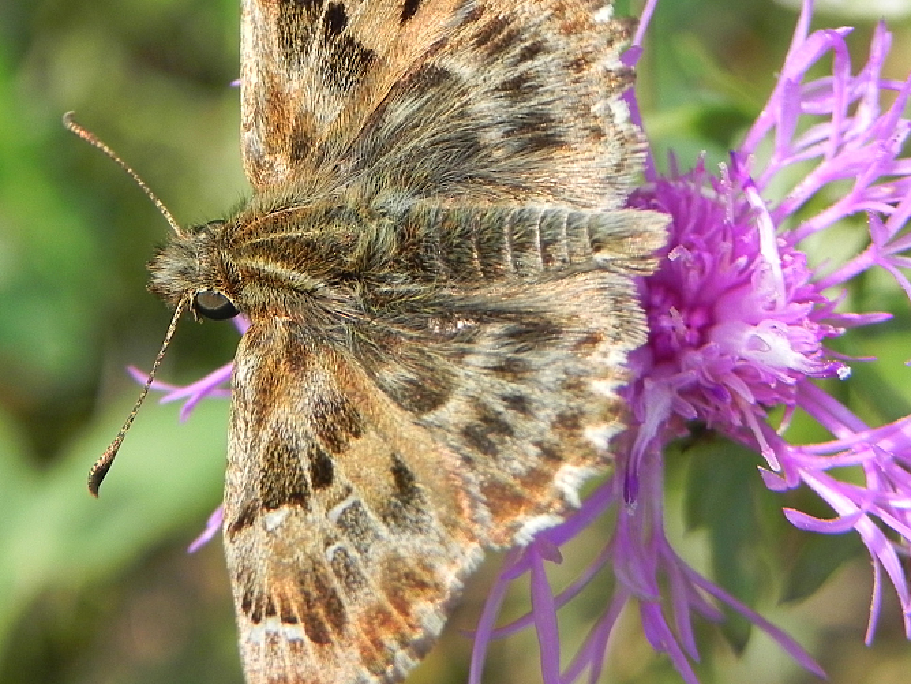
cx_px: 245
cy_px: 248
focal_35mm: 161
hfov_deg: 12.2
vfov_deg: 9.2
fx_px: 4237
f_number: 4
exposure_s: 1/509
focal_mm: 18.8
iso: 160
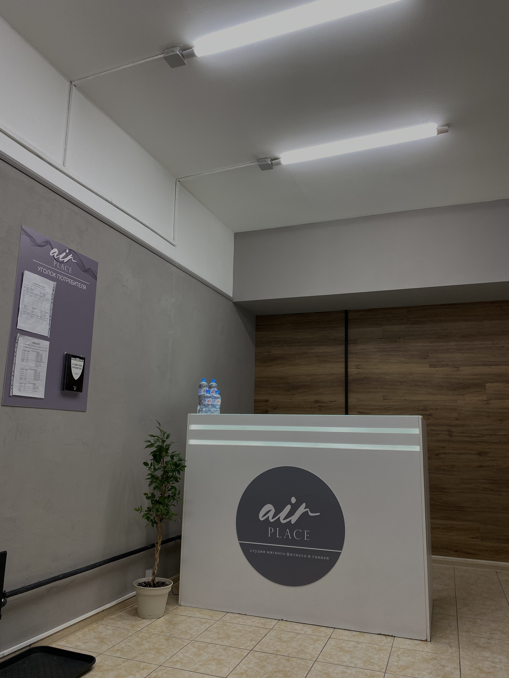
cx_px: 254
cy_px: 339
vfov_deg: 67.3
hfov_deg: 53.1
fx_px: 510
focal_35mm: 26
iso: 80
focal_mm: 4.25
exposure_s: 1/100
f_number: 1.8
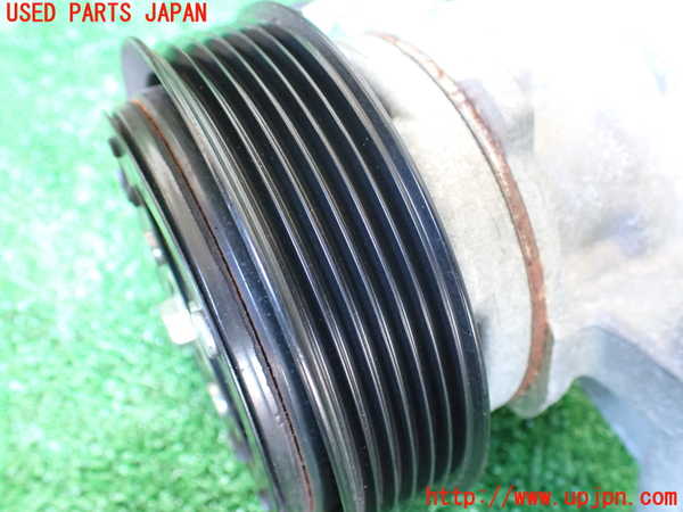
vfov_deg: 46.8
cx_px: 342
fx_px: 592
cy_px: 256
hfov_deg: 60.0
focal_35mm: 30
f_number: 2.3
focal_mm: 5.4
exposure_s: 1/30
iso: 1250
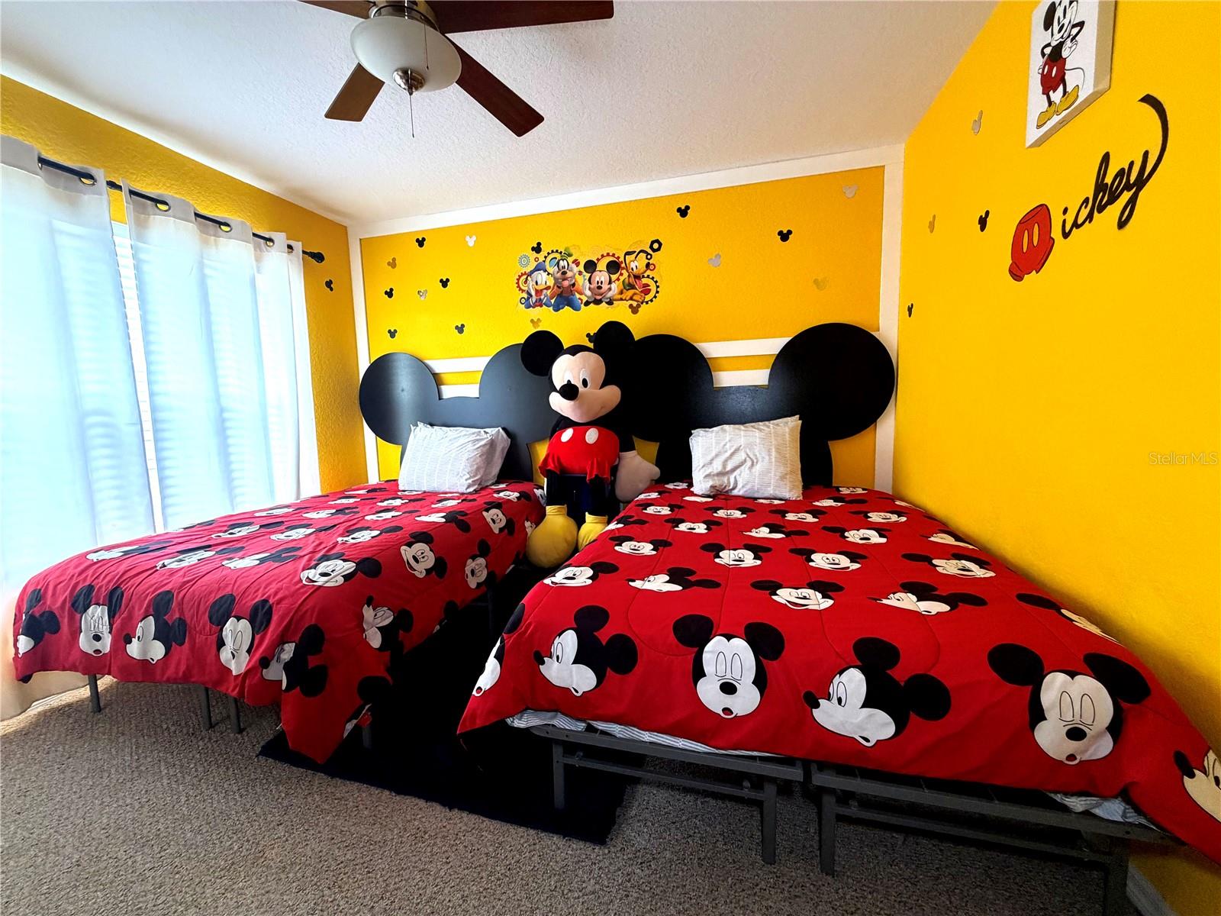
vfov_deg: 85.7
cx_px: 610
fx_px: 494
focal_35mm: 14
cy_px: 458
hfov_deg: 102.1
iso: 320
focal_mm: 2.2
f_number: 2.2
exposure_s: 1/72
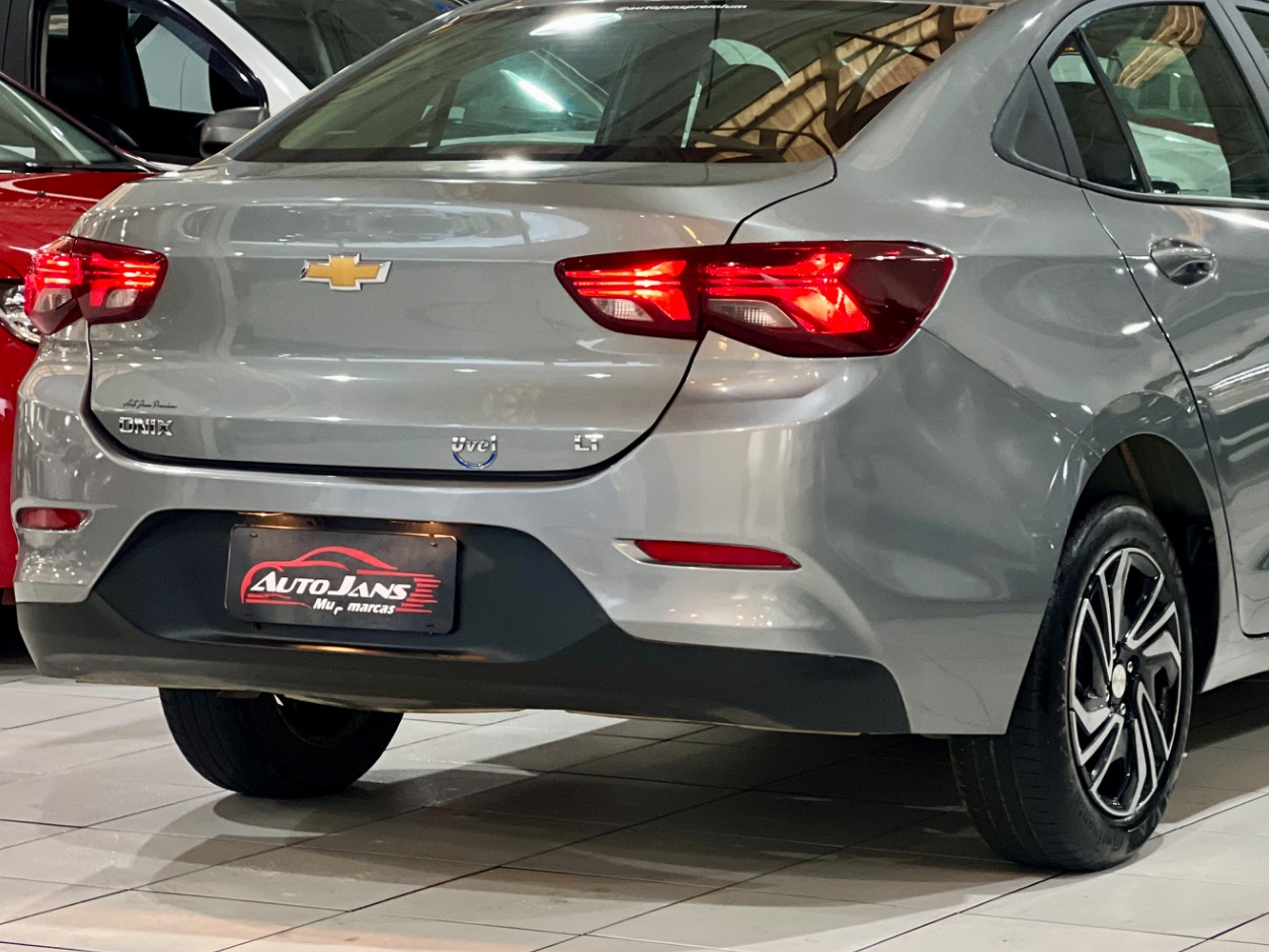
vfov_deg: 12.5
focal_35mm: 118
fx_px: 4326
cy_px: 358
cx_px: 805
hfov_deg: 16.7
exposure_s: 1/30
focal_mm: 9
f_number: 2.8
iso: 320
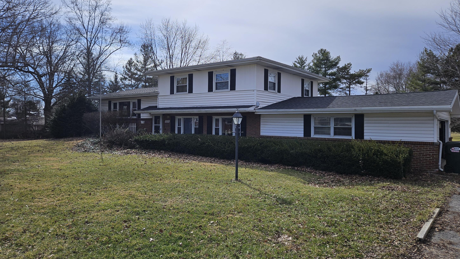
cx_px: 236
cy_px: 114
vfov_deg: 44.3
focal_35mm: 26
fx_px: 317
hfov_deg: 71.9
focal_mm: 5.4
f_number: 1.8
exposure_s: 1/3737
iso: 25
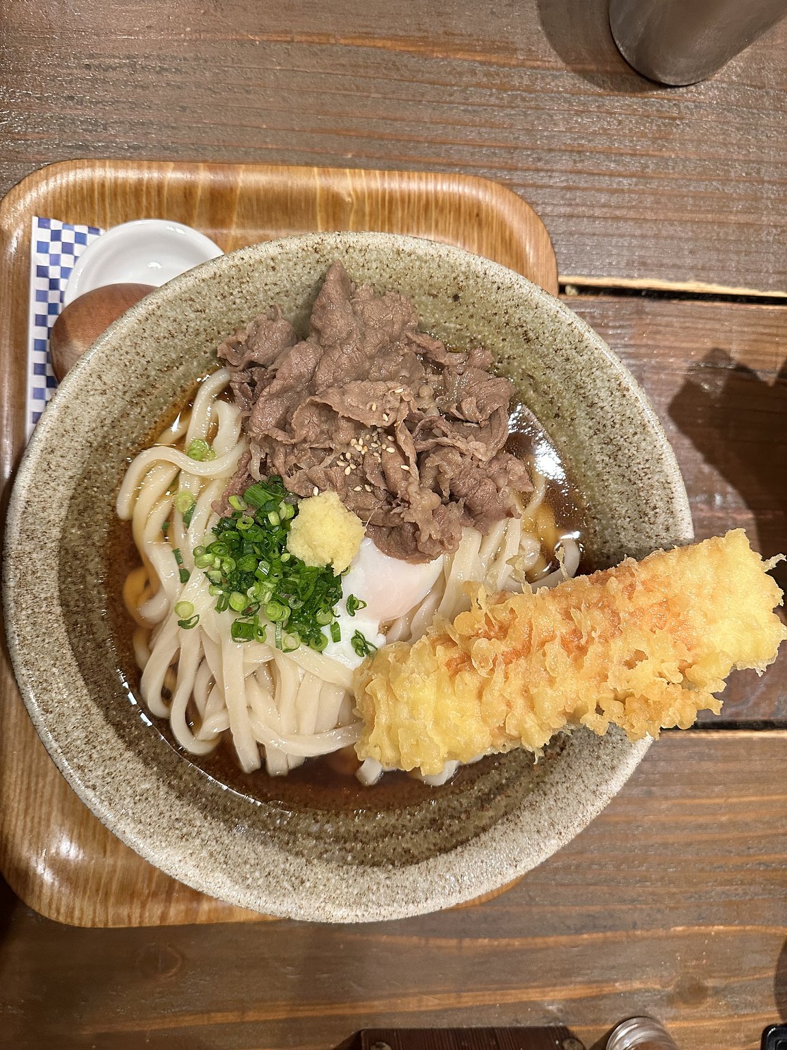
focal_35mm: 24
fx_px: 728
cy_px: 525
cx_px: 394
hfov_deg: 56.8
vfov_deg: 71.6
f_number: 1.78
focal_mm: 6.86
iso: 400
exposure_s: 1/60
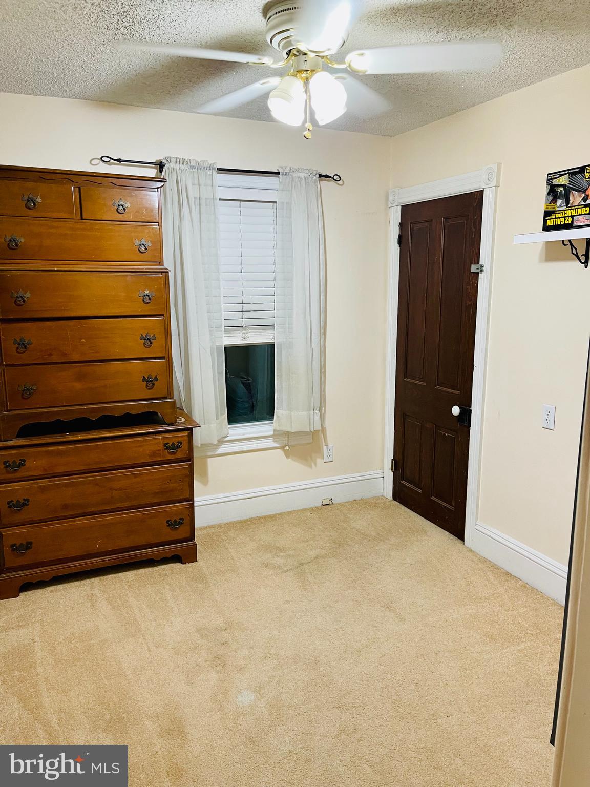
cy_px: 394
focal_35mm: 26
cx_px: 295
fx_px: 591
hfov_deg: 53.1
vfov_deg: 67.3
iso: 200
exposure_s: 1/60
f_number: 1.6
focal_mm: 5.1
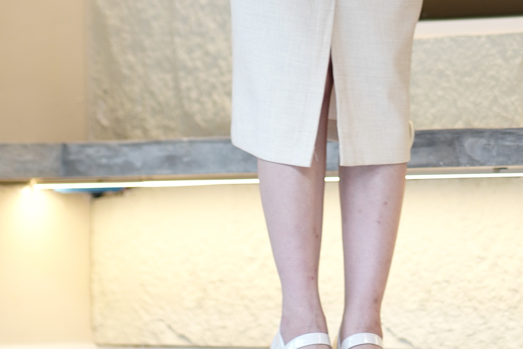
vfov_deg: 4.4
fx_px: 4536
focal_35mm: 312
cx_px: 315
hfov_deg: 6.6
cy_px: -220
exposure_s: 1/160
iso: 200
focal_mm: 85
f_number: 1.8
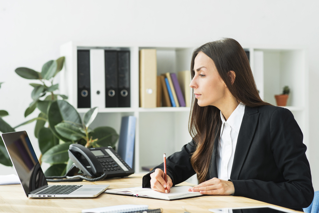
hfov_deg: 23.9
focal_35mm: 85
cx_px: 160
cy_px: 106
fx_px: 753
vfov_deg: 16.1
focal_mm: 85
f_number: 4
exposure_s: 1/160
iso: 160
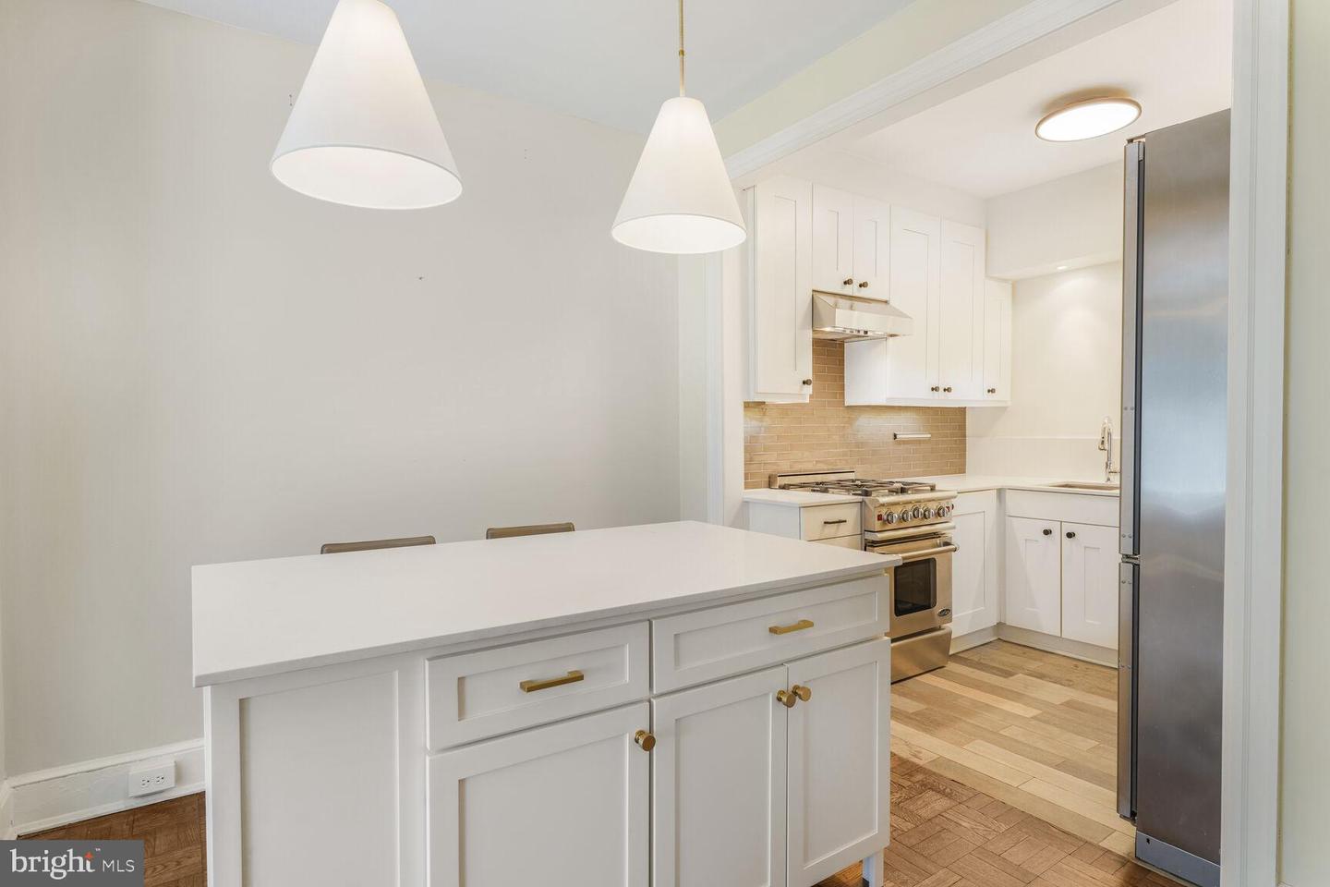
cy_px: 444
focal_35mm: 20
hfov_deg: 85.4
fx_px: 720
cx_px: 665
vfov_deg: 63.2
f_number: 8
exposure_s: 1/2.5
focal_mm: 19.5
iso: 200
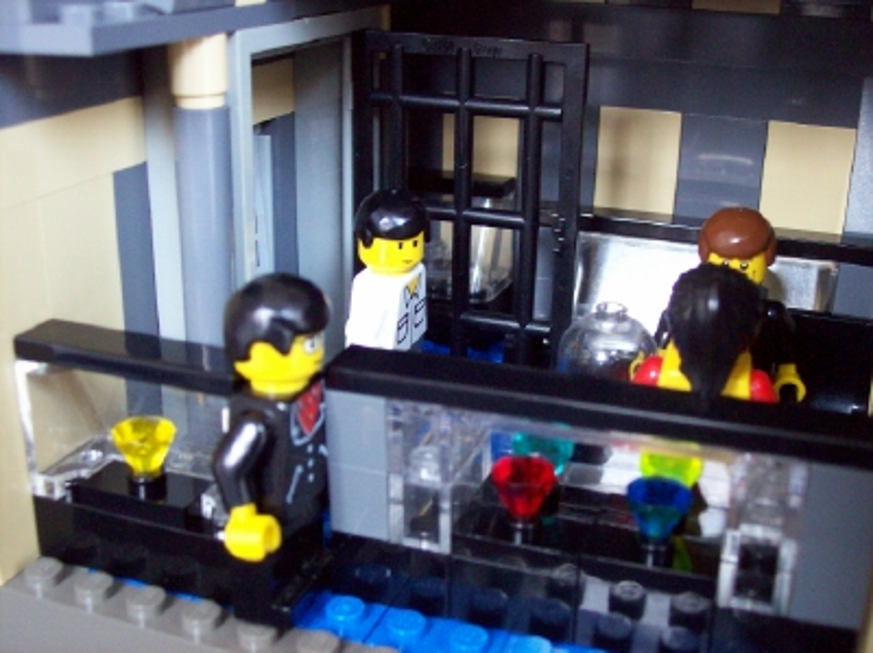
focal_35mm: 45
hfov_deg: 42.1
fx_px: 1134
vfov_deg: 32.1
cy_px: 326
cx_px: 436
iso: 160
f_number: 3
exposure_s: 1/8
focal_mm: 7.6
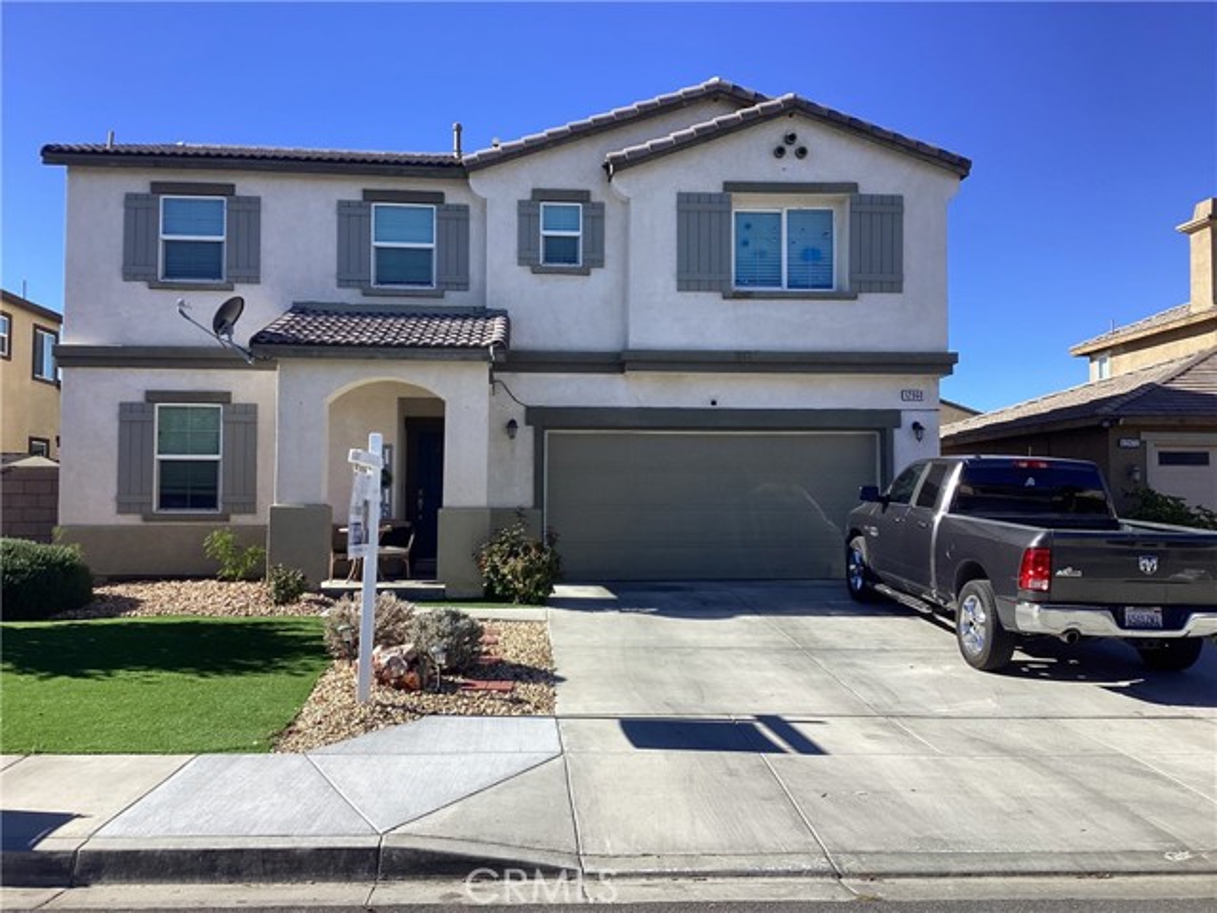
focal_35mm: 31
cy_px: 456
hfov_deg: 58.4
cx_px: 608
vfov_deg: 45.4
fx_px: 1090
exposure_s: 1/1031
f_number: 2.4
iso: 25
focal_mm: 3.3
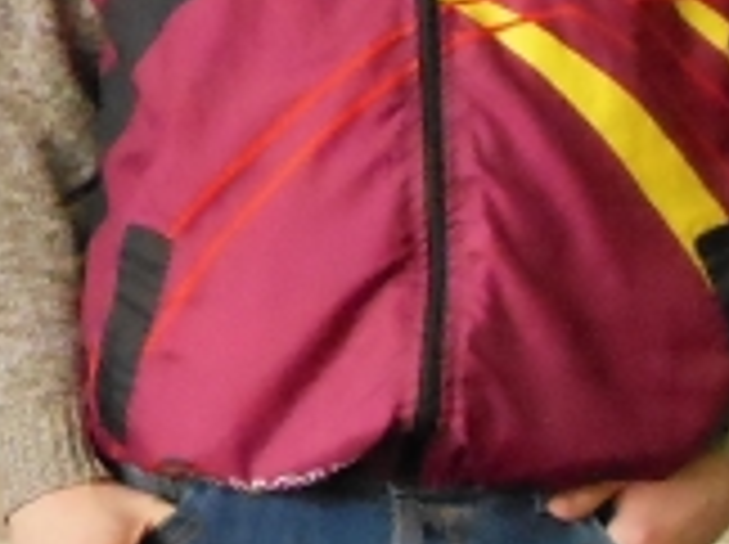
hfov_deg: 12.7
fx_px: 2923
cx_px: -666
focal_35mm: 139
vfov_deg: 10.6
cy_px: 272
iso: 1600
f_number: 3.2
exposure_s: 1/250
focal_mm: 4.5
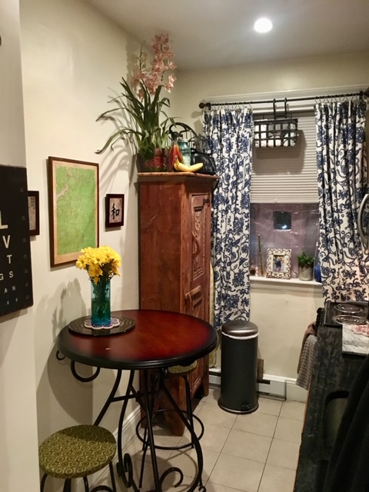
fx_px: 412
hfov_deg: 48.2
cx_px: 184
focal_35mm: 29
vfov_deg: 61.7
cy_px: 246
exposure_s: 1/15
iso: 250
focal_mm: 4.15
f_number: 2.2
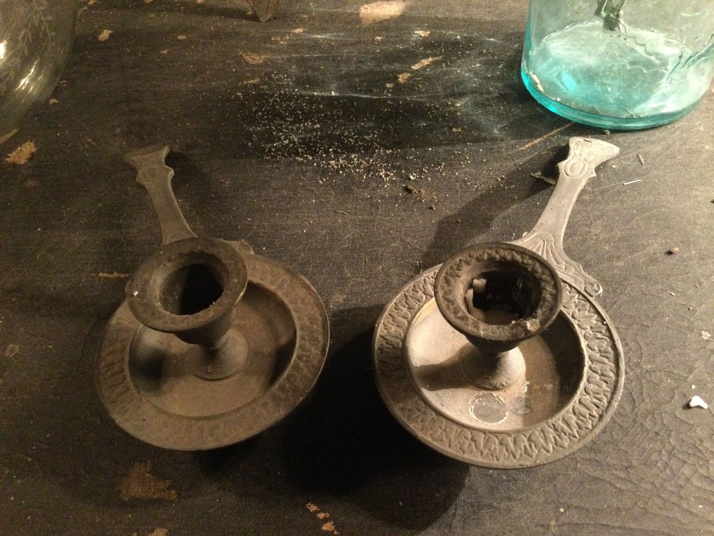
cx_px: 357
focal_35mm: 31
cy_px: 268
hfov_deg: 58.4
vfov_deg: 45.4
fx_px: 639
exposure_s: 1/17
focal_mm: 3.3
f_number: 2.4
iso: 500
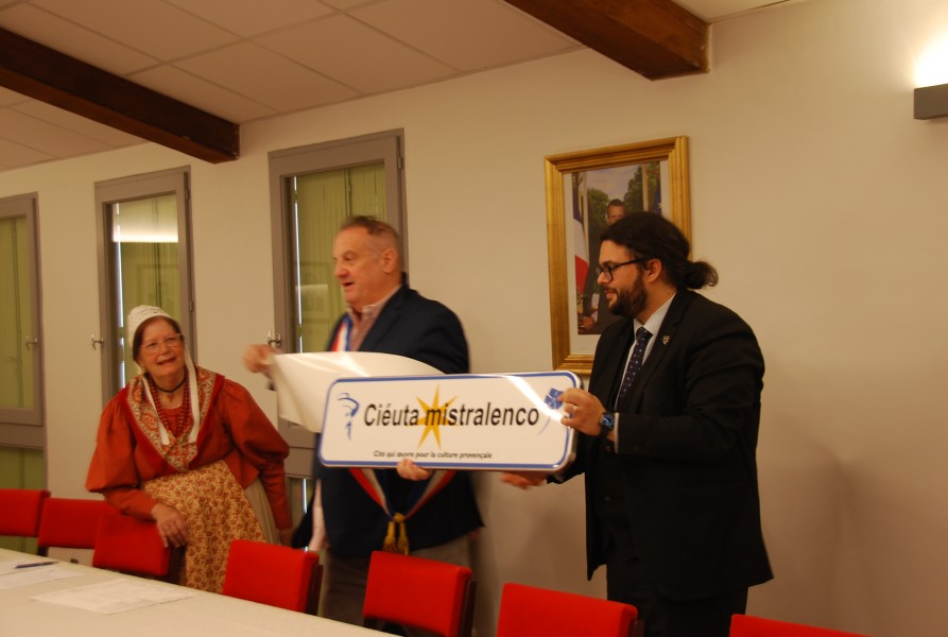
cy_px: 318
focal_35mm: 52
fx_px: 1386
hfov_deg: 37.8
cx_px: 474
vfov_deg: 25.9
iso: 200
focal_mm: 35
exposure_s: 1/30
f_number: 4.2
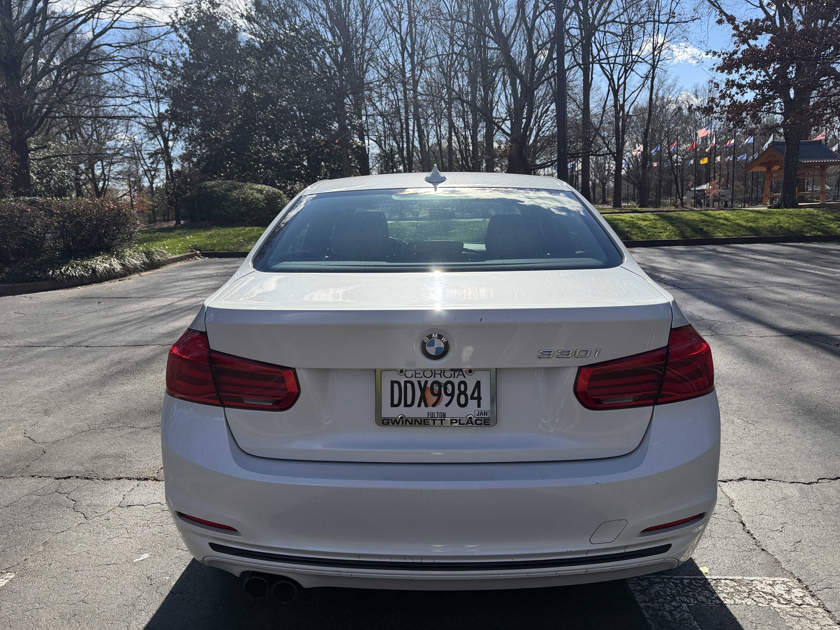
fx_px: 582
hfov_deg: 71.6
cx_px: 420
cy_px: 315
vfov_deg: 56.8
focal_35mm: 24
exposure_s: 1/4405
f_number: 1.78
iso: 100
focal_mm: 6.76
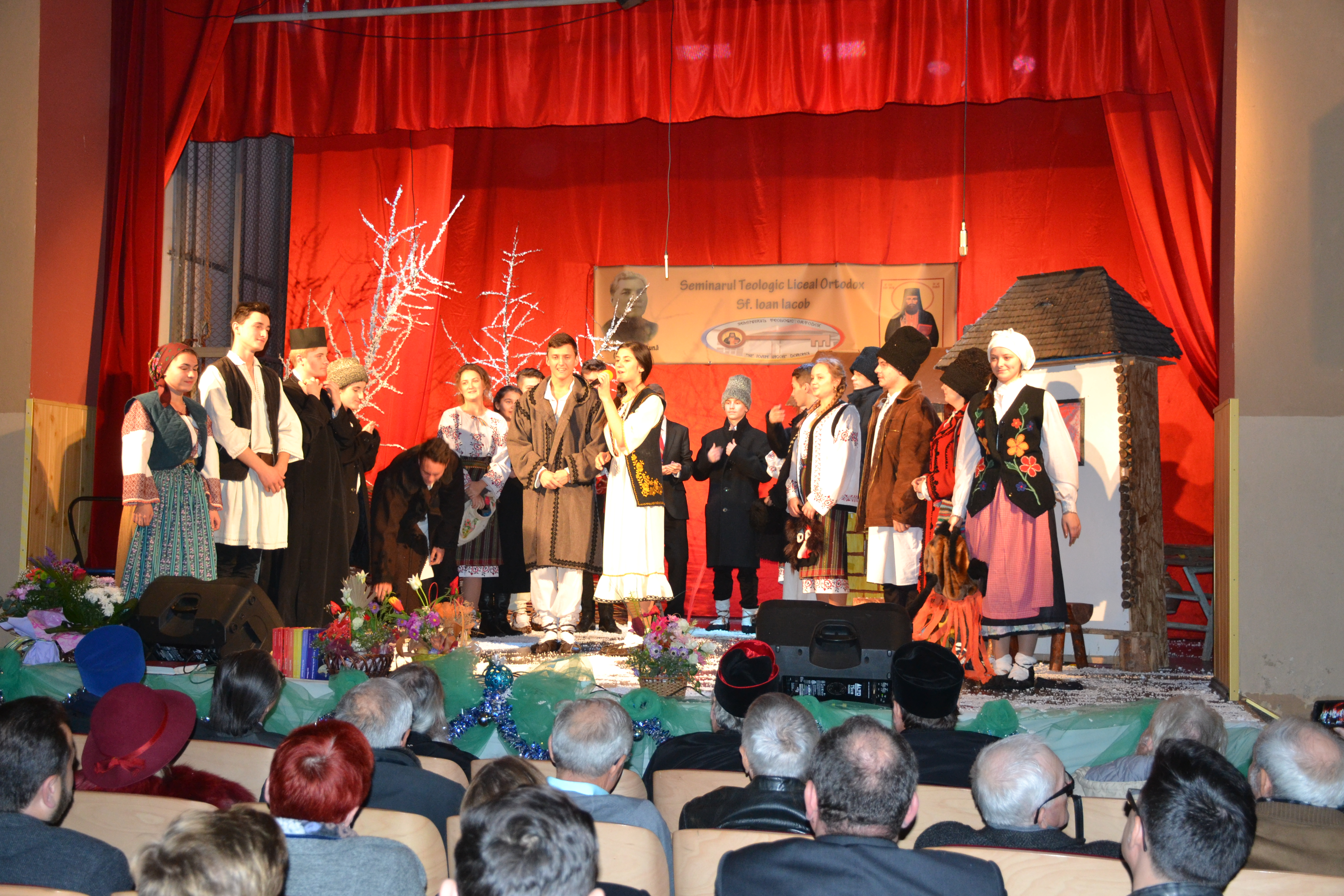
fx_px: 1680
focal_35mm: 45
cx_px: 672
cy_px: 448
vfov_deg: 29.9
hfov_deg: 43.6
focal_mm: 30
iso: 1000
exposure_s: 1/60
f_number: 4
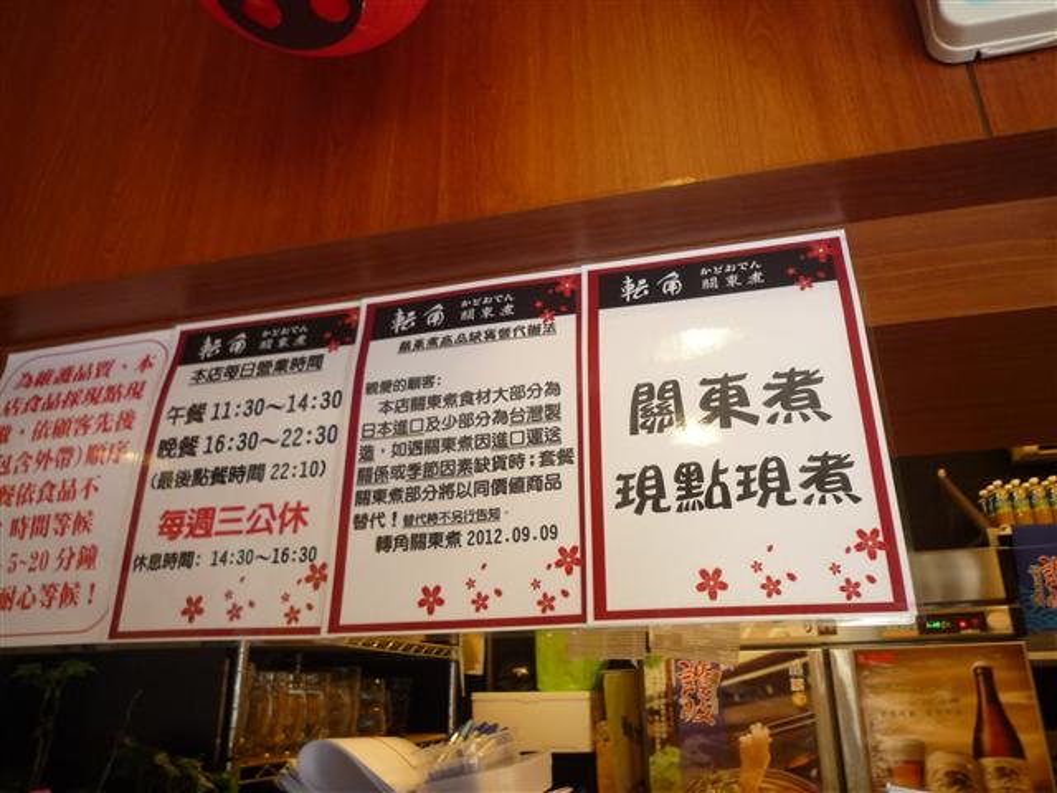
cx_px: 528
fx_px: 763
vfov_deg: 54.9
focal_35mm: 25
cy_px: 396
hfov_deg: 69.4
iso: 200
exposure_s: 1/30
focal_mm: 4.4
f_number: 2.8
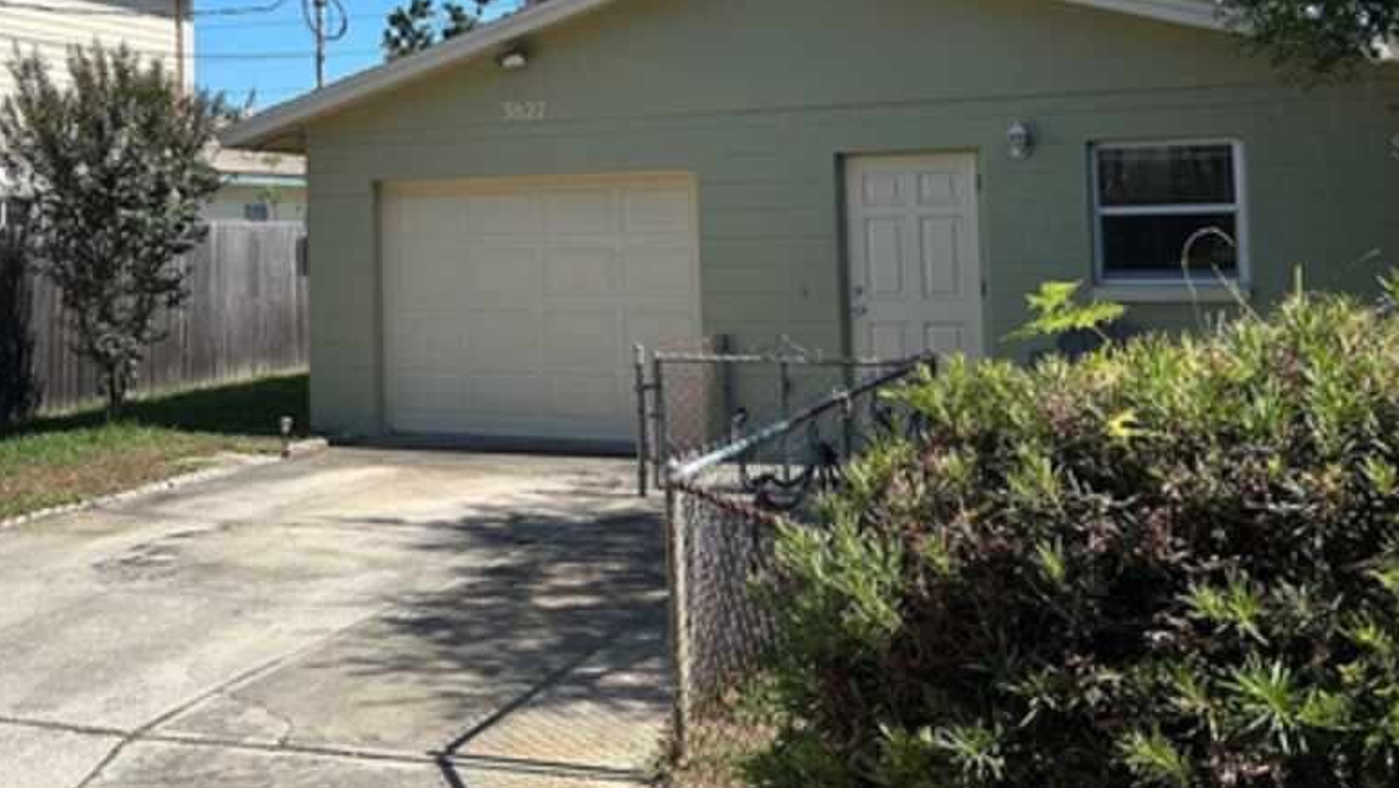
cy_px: 145
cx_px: 368
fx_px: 1744
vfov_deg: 25.0
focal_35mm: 47
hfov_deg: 42.5
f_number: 1.5
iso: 50
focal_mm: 5.7
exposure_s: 1/5076
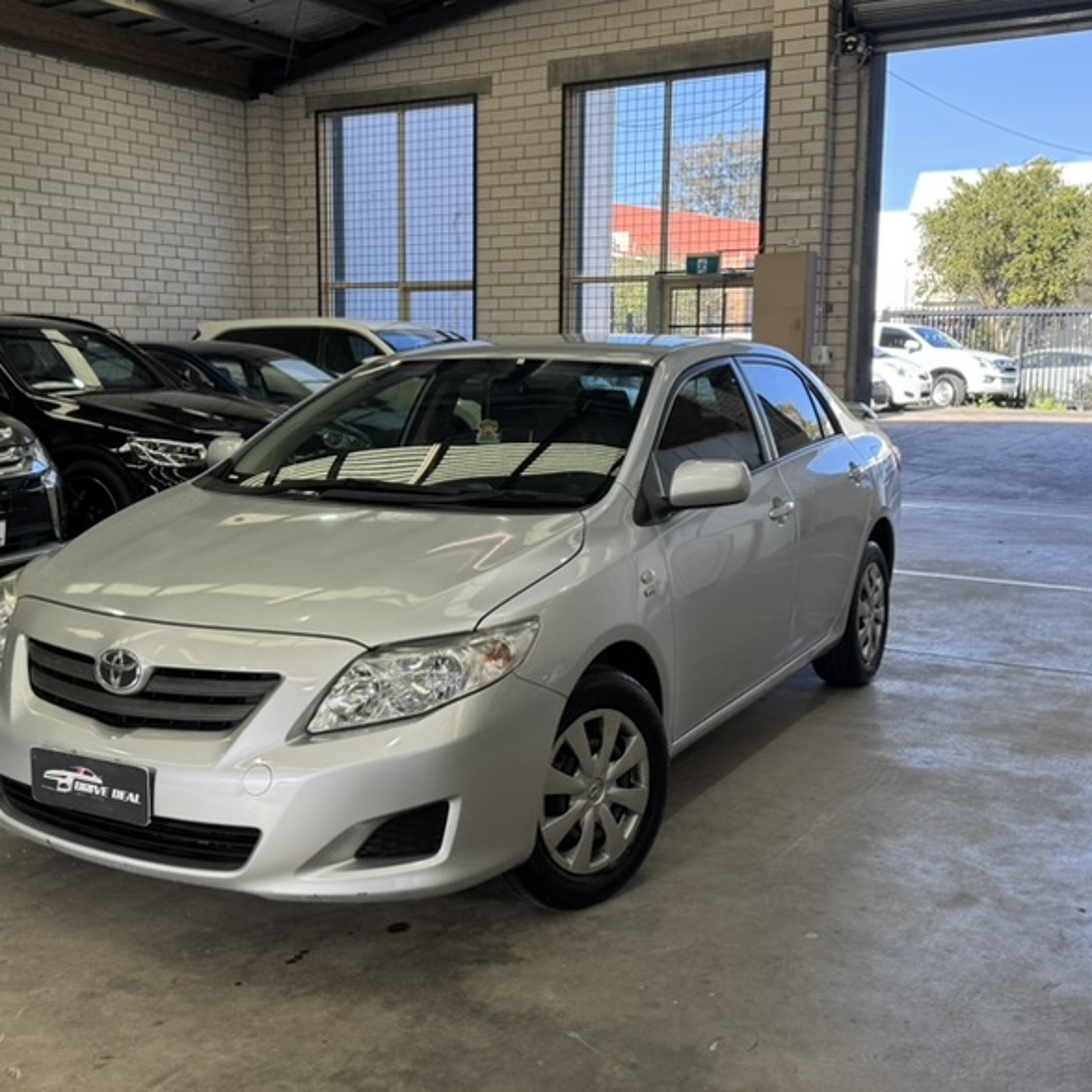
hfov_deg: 44.8
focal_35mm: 37
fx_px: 1321
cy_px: 515
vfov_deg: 44.9
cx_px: 473
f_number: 1.78
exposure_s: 1/425
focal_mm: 6.76
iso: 80
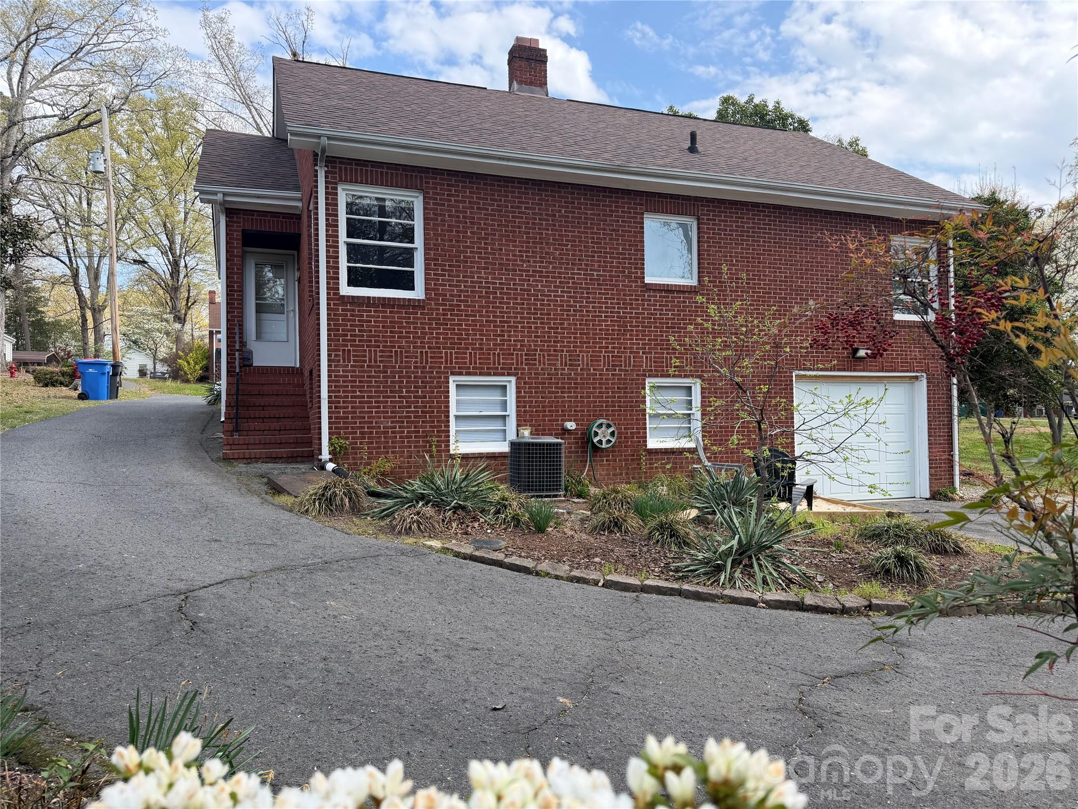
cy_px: 404
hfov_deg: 71.6
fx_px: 747
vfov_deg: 56.8
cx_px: 539
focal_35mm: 24
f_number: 1.78
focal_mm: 6.76
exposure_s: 1/1314
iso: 100
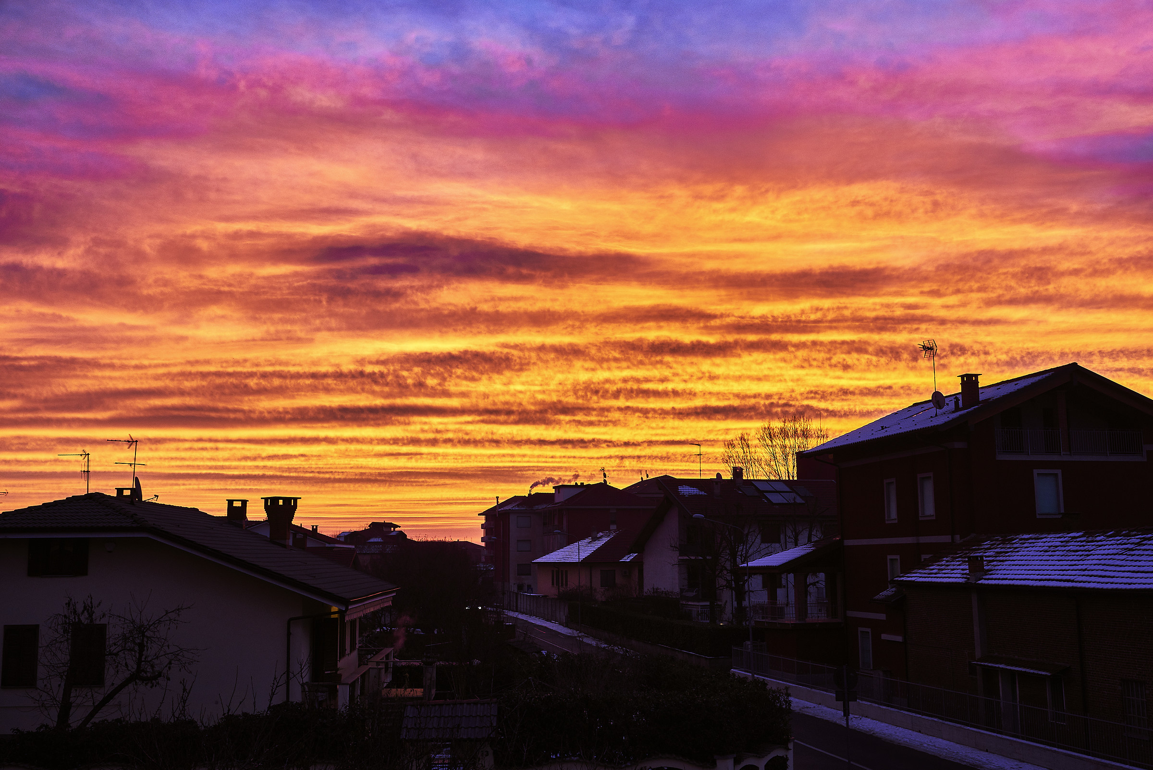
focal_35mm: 35
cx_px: 576
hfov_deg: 54.4
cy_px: 385
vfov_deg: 37.9
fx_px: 1121
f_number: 9
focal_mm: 35
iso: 180
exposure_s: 1/40
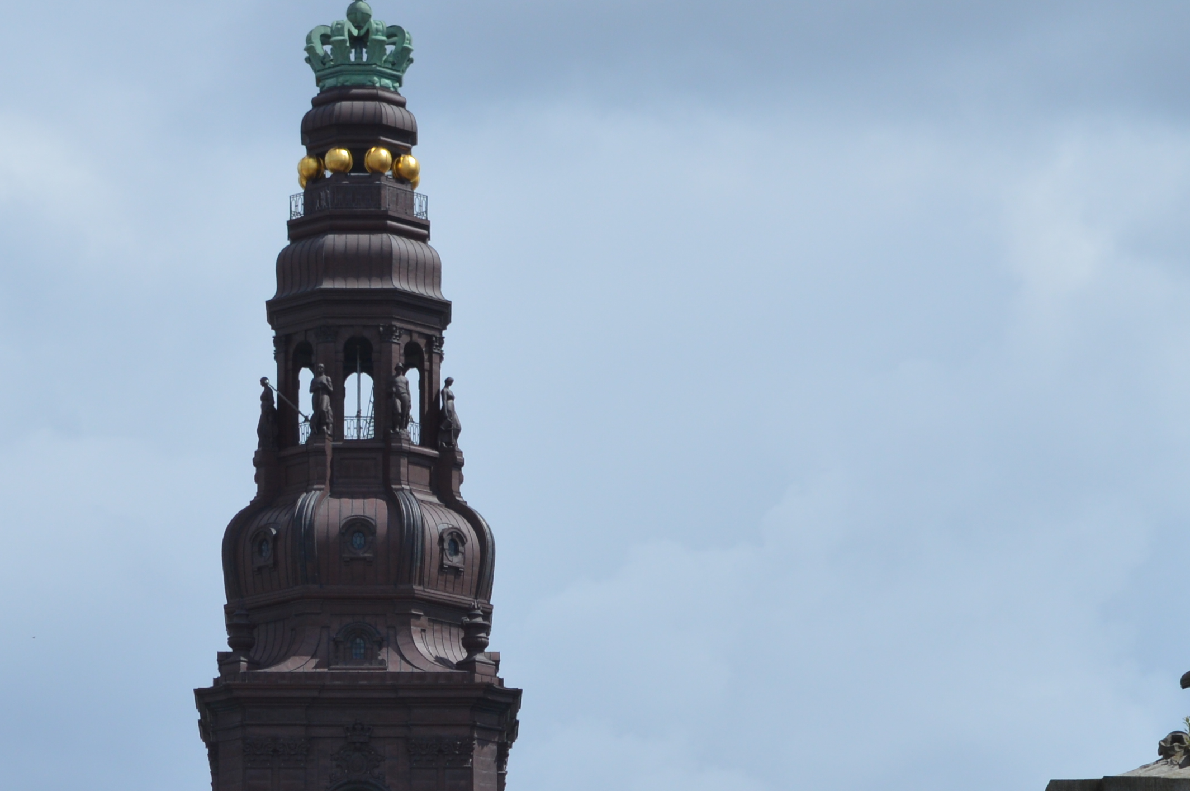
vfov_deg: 7.0
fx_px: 6439
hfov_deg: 10.6
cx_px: 514
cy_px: 960
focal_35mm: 195
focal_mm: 46
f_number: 9
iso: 100
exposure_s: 1/320
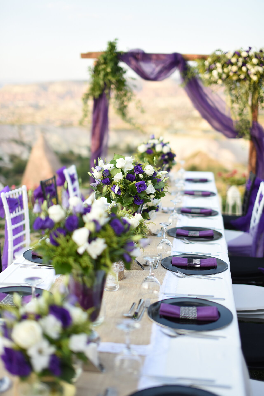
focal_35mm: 50
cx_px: 132
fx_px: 550
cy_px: 198
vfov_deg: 39.6
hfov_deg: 27.0
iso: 250
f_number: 1.4
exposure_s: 1/2500
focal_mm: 50
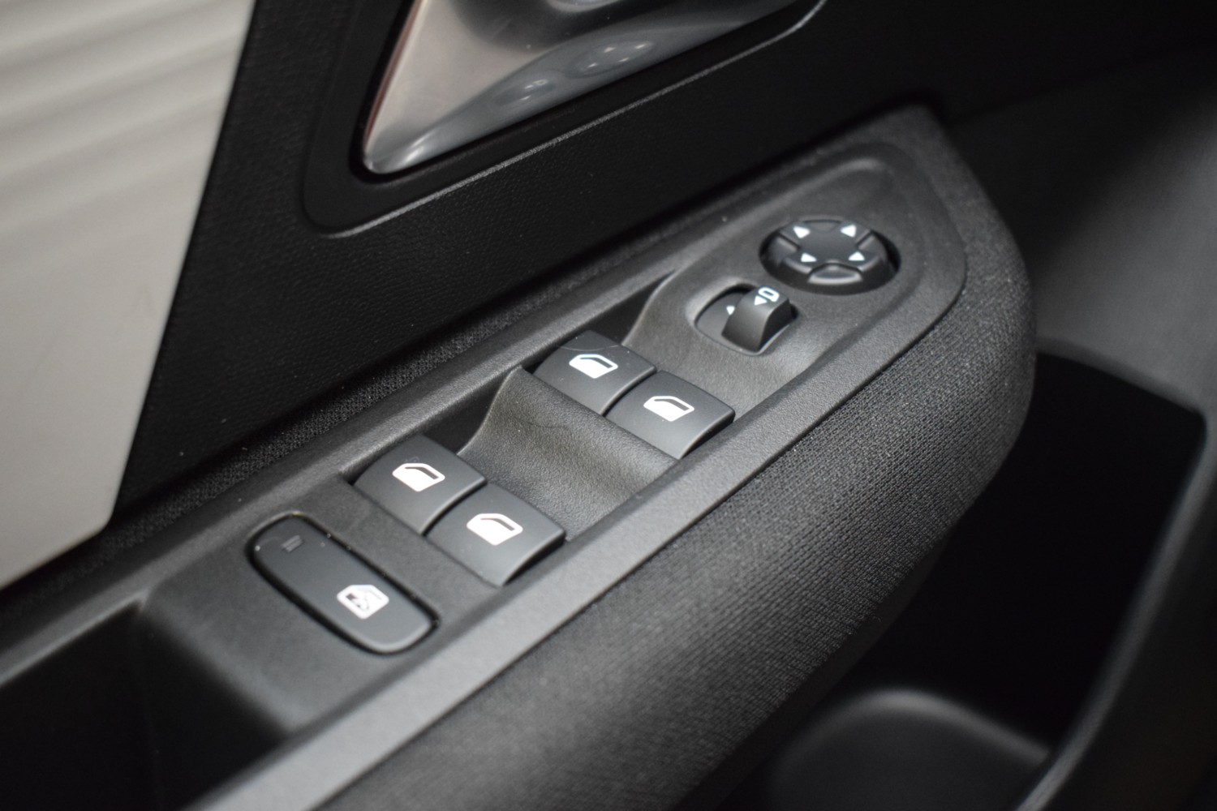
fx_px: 1572
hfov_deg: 42.3
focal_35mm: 46
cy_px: 406
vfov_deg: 28.9
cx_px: 608
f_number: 4.2
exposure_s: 1/30
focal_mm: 31
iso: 3200
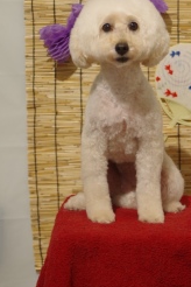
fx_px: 971
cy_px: 70
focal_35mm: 122
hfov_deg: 11.2
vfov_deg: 16.7
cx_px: 122
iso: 320
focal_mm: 50
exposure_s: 1/125
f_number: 3.2
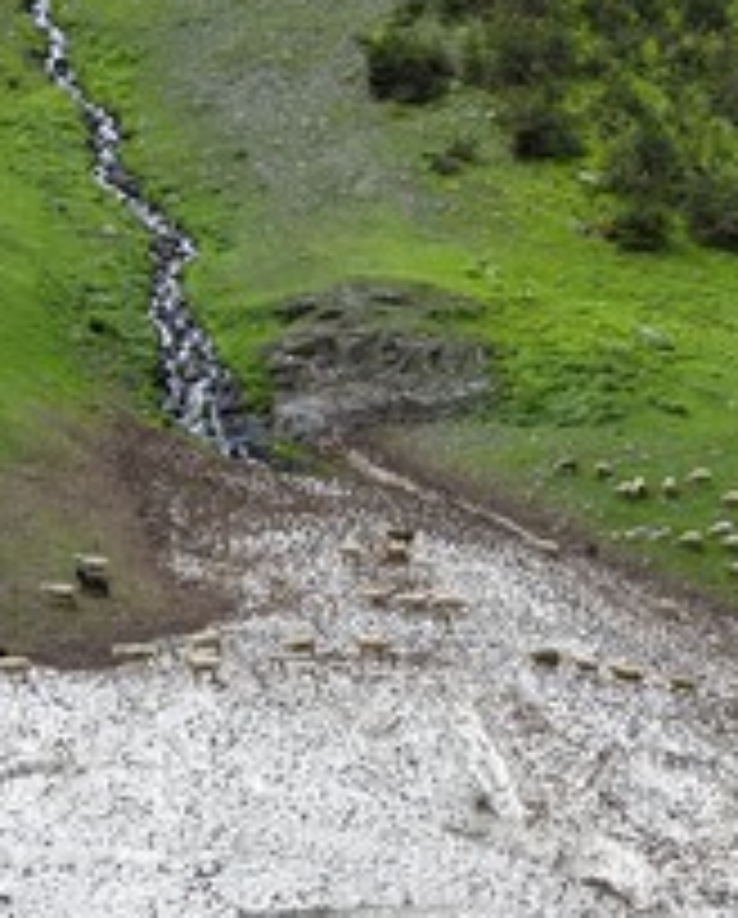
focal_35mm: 135
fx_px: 3675
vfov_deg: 14.2
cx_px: 554
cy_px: 490
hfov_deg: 11.4
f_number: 14
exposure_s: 1/250
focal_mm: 70
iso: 320
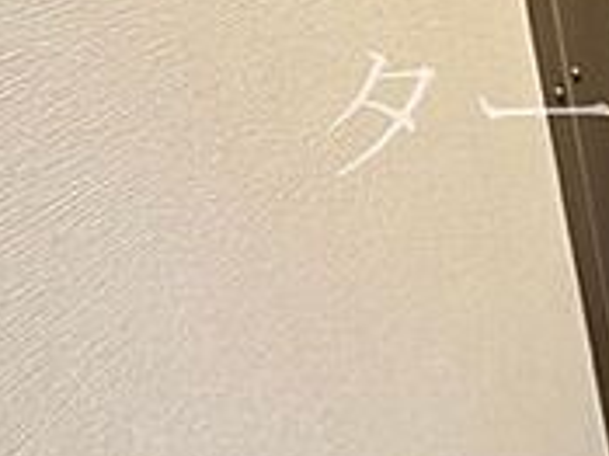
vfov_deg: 29.8
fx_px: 844
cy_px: 122
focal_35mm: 48
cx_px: 870
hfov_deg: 28.7
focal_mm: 2.22
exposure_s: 1/60
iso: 320
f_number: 2.2
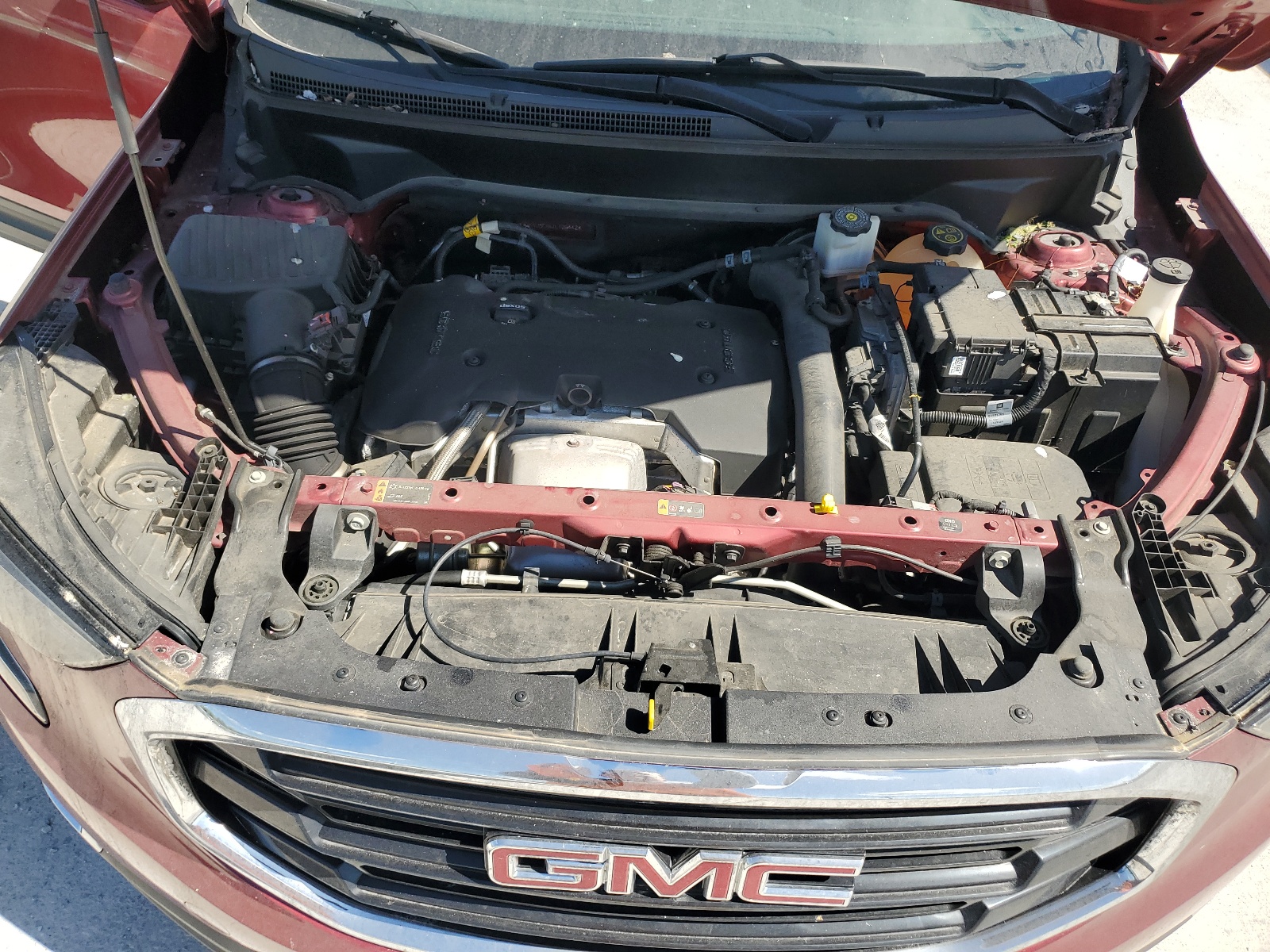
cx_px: 635
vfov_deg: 53.1
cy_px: 476
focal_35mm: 26
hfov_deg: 67.3
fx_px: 954
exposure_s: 1/1667
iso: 50
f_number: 1.5
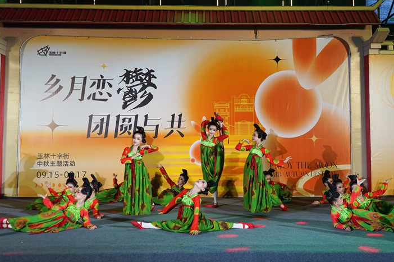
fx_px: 416
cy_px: 129
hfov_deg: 50.7
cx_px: 210
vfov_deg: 35.0
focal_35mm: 38
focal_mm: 31
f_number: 4
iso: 400
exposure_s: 1/160
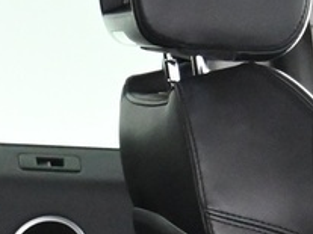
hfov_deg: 10.0
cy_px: 617
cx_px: -358
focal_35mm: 181
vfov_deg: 7.5
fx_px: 1636
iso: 4000
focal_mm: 16
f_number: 3.5
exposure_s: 1/25
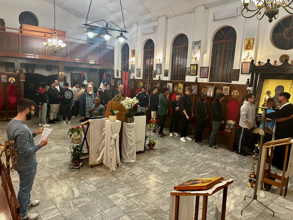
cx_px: 146
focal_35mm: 24
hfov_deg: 71.6
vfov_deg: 56.8
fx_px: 203
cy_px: 110
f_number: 1.78
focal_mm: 6.86
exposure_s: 1/50
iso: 500
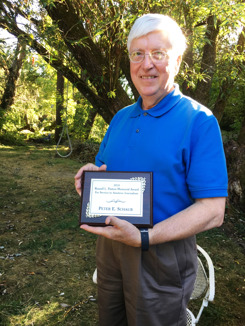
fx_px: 274
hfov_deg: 48.2
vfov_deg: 61.7
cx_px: 122
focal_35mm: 29
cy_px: 163
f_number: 2.2
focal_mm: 4.15
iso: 32
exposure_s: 1/60
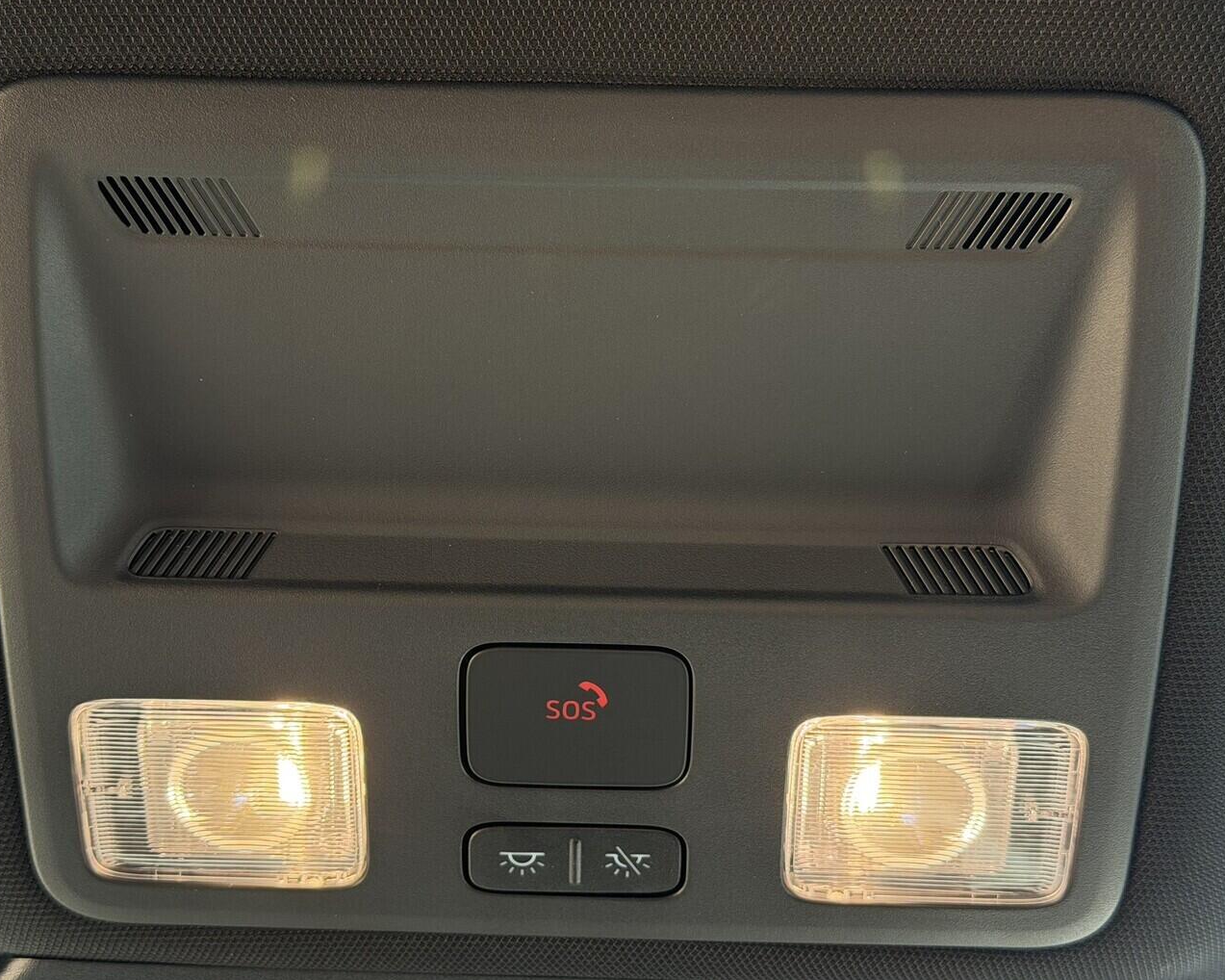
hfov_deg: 35.4
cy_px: 479
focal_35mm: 53
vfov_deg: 28.6
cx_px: 590
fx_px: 1921
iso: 200
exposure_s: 1/127
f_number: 1.78
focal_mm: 6.76
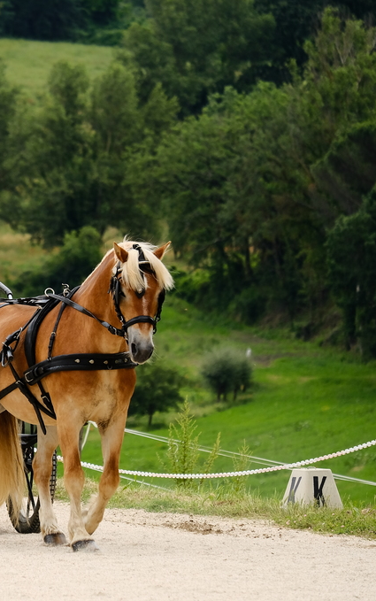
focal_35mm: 378
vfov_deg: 5.6
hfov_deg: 3.5
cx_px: -37
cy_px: 300
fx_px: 6191
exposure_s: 1/750
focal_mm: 164
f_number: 5.6
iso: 400
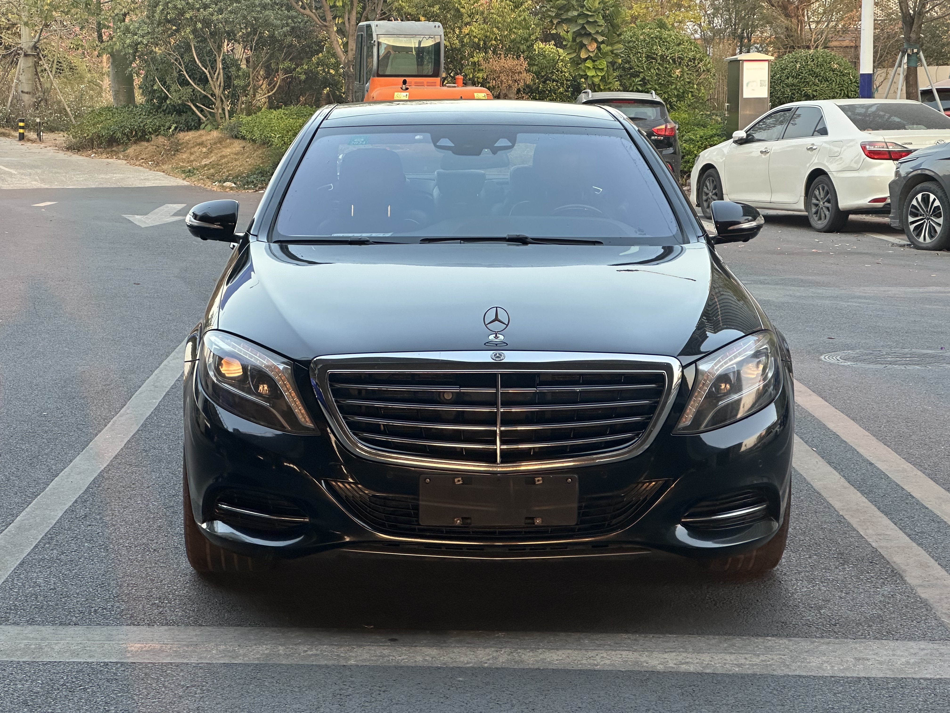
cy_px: 356
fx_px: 2113
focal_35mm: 77
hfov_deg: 25.3
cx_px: 475
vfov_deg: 19.1
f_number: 2.8
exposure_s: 1/99
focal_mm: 9
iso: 125
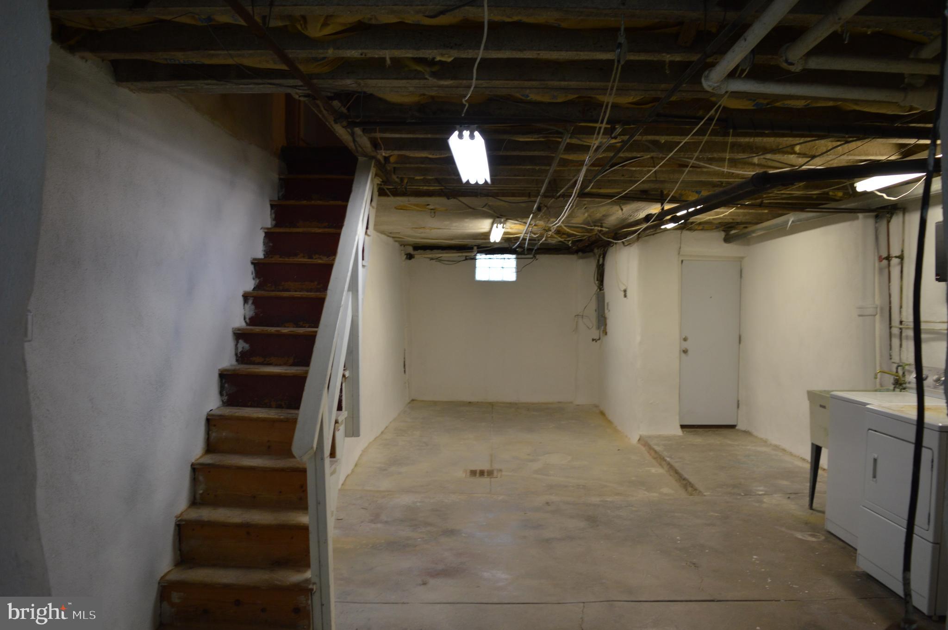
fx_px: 710
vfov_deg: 47.8
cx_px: 474
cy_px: 315
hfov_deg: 67.4
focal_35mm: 27
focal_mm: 18
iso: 400
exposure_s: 1/80
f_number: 4.5
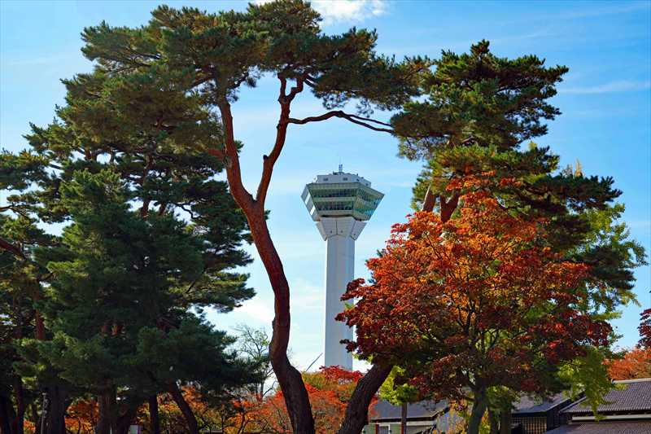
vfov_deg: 26.0
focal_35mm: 52
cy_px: 217
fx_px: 940
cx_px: 326
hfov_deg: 38.2
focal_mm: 52
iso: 100
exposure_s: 1/200
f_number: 8
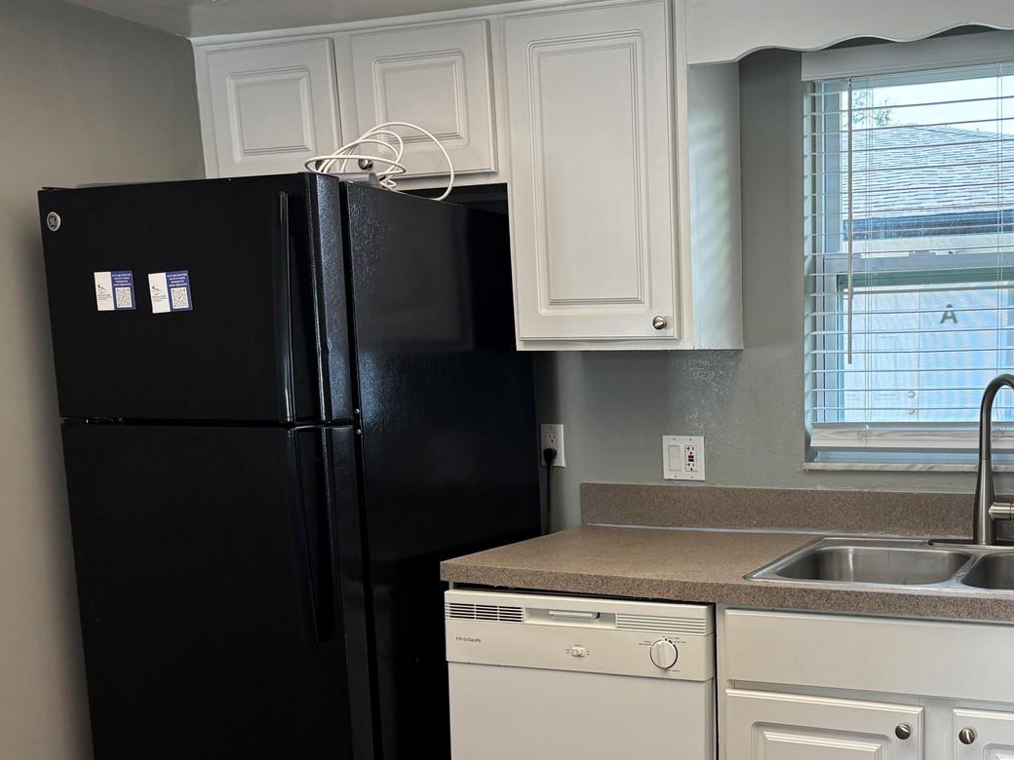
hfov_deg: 45.1
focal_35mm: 40
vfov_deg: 35.3
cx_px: 767
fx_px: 1172
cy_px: 548
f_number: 1.6
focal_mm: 5.96
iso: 64
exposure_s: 1/120
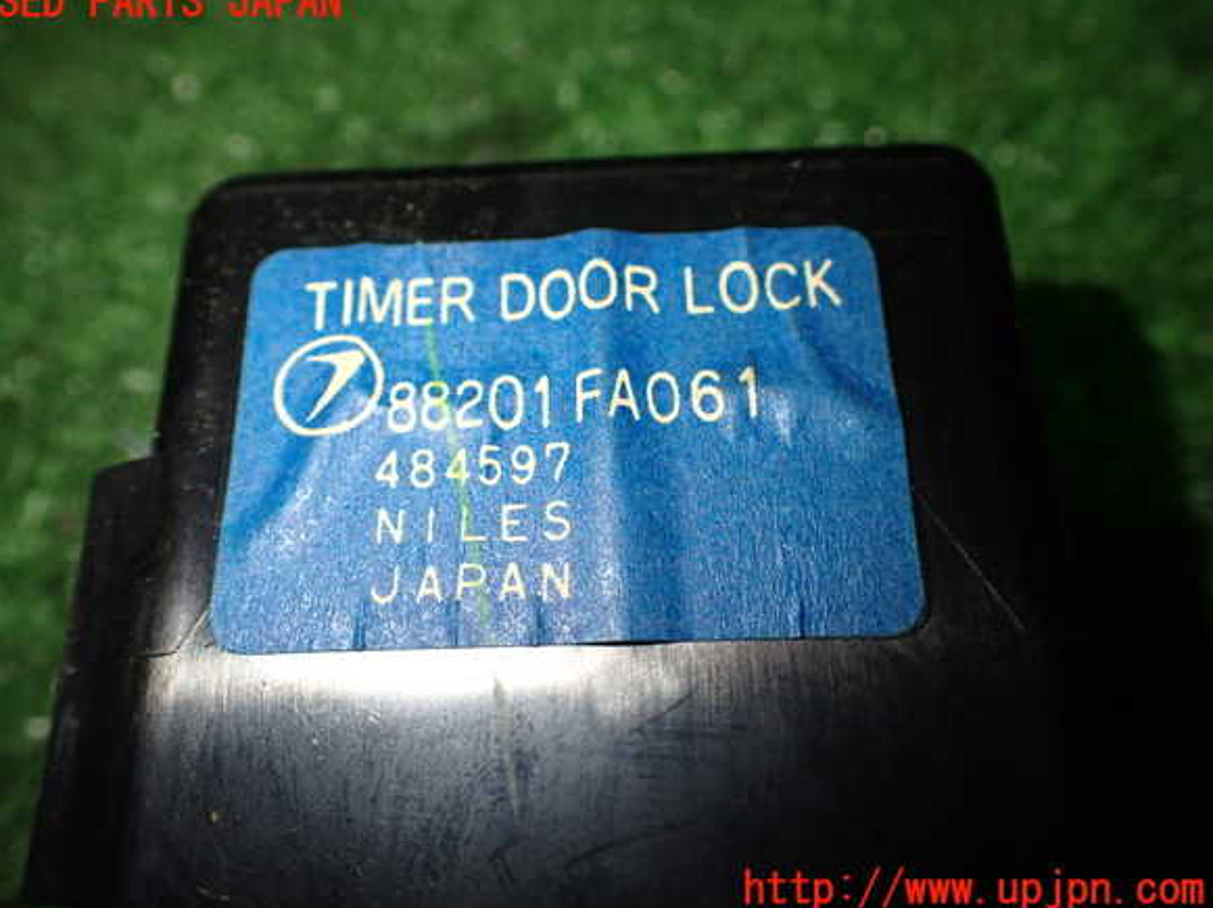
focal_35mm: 31
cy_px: 447
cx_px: 589
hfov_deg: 58.4
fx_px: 1086
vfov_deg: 45.4
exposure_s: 1/125
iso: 250
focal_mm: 5.4
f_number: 2.3
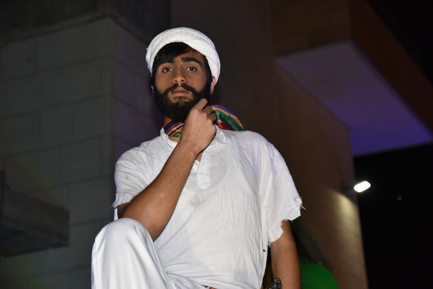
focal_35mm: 82
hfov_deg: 24.8
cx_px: 216
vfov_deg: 16.7
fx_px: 986
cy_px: 144
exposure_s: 1/60
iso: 3200
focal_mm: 82
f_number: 7.1
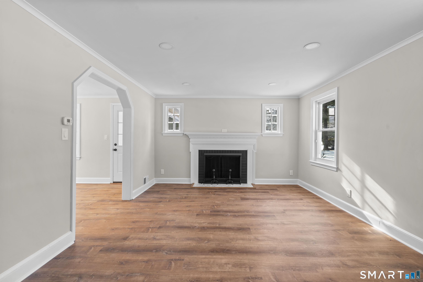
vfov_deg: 73.7
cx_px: 212
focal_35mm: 16
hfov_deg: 96.7
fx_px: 188
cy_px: 141
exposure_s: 1/2
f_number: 9
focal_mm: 16
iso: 200
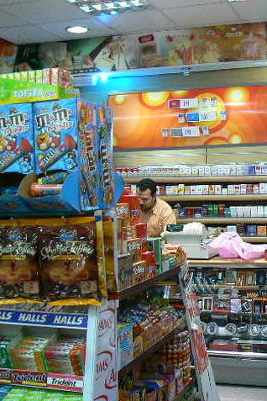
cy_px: 201
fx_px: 567
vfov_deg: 38.9
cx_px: 197
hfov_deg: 26.2
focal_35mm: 51
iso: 160
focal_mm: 6
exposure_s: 1/30
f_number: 2.8
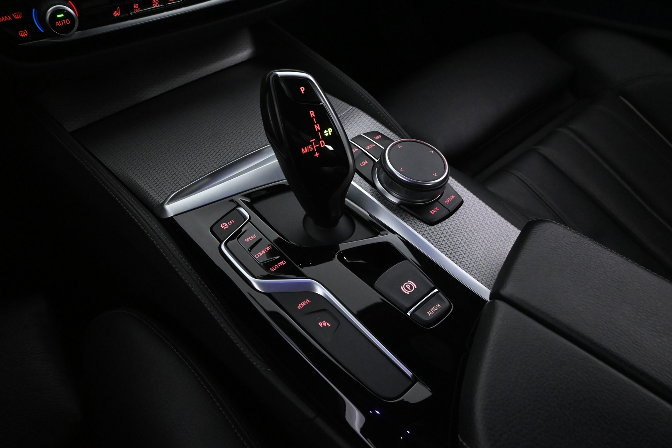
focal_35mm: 29
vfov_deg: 44.6
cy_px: 224
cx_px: 336
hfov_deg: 63.2
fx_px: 546
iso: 6400
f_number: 5.6
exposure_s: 1/50
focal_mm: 19.5
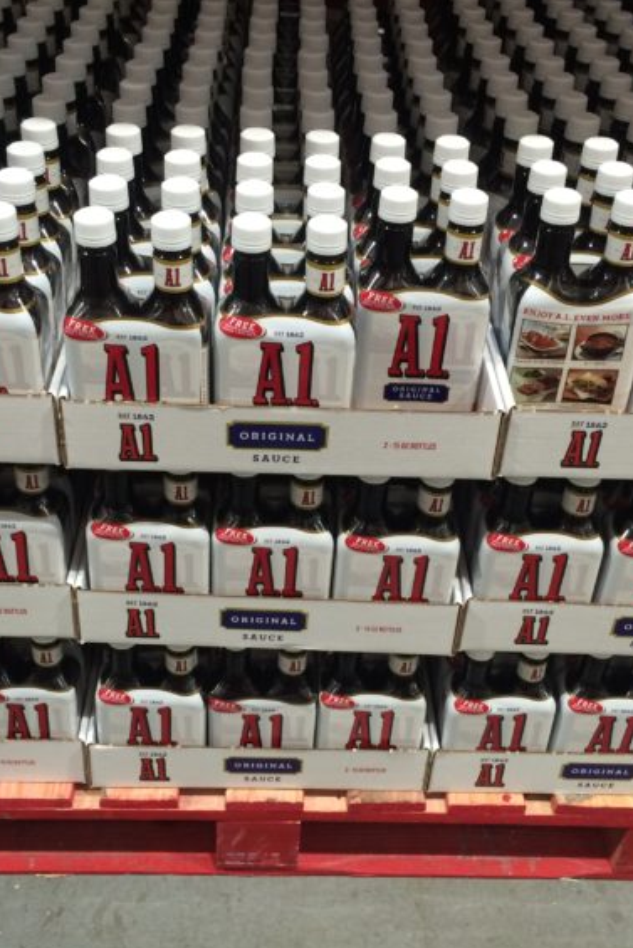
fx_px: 1081
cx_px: 307
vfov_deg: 47.4
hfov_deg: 32.6
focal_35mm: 41
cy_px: 475
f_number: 2.2
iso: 125
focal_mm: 4.15
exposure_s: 1/30
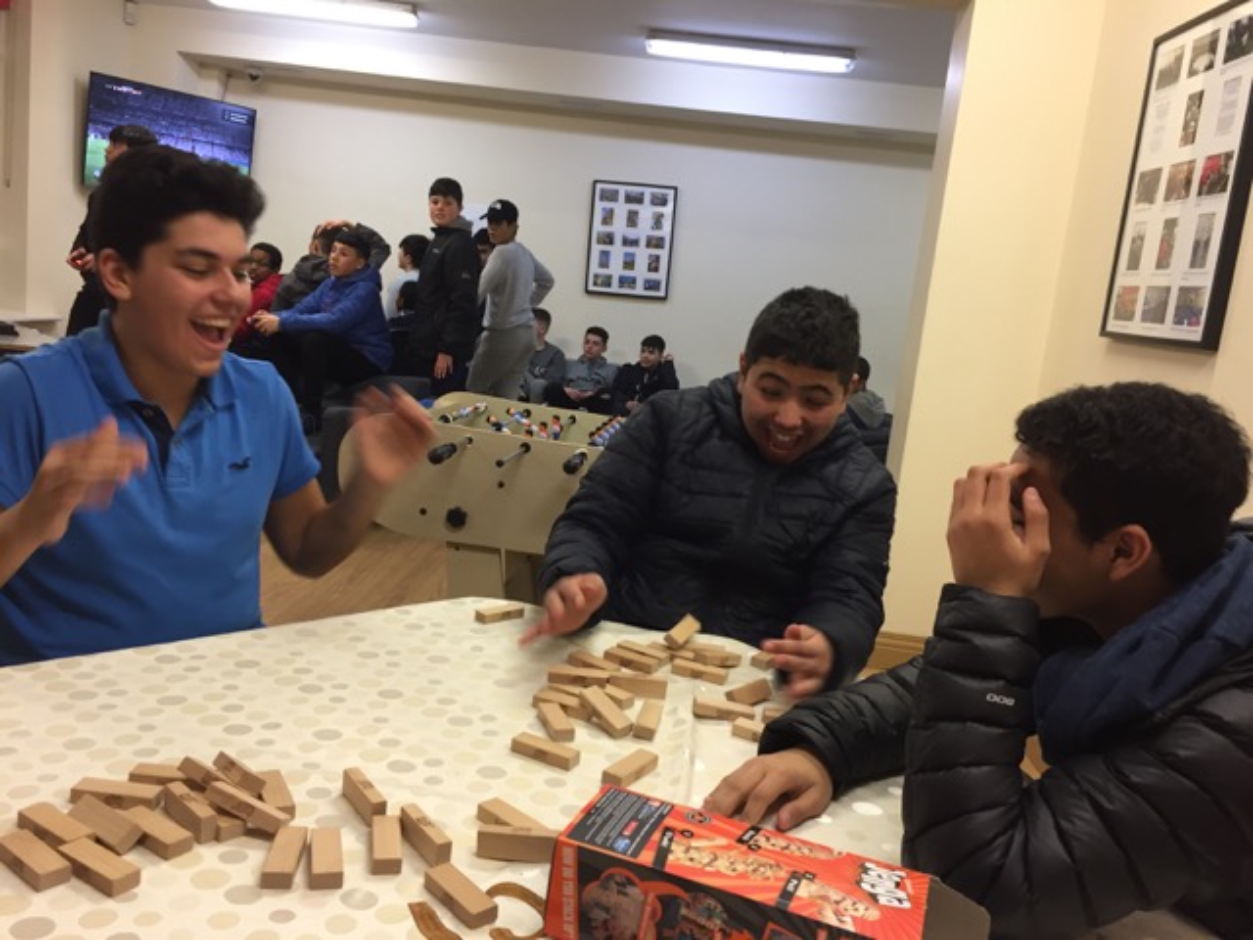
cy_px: 470
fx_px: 1050
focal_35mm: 29
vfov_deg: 48.2
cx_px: 626
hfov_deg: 61.7
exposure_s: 1/33
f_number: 2.2
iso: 80
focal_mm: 4.15
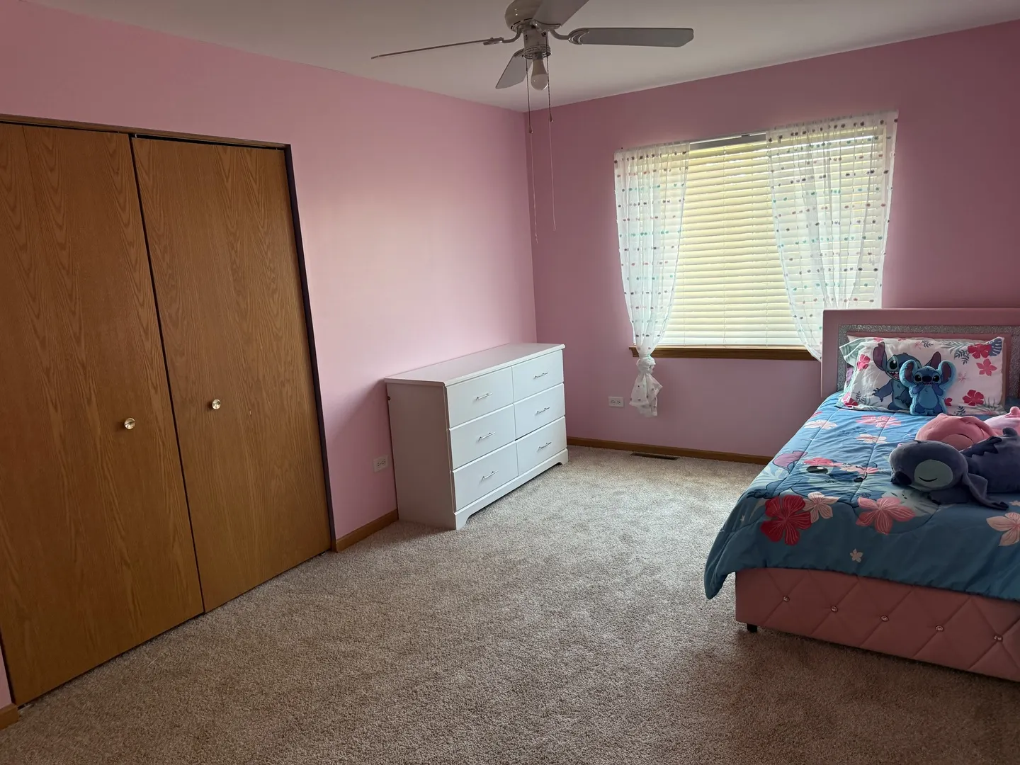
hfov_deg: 71.6
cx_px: 510
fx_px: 707
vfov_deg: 56.8
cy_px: 382
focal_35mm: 24
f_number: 1.78
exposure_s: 1/77
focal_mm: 6.76
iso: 200
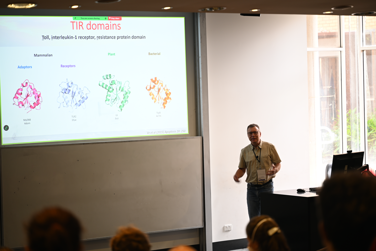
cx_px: 188
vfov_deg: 13.0
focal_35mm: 105
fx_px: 1096
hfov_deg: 19.5
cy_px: 126
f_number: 2.8
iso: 100
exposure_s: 1/20
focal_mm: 105
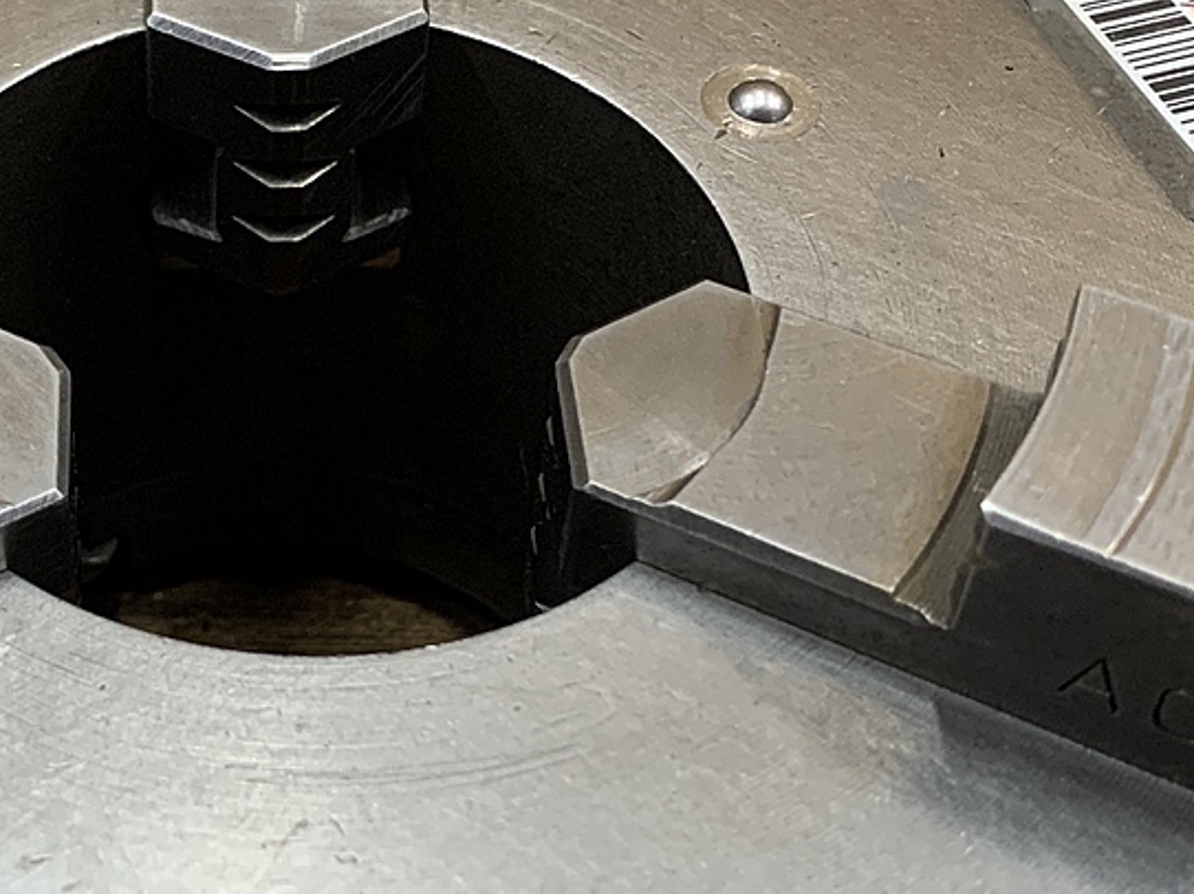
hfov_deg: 26.4
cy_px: 353
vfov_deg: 20.4
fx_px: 2482
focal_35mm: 72
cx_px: 176
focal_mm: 4.25
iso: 320
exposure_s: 1/60
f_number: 1.8
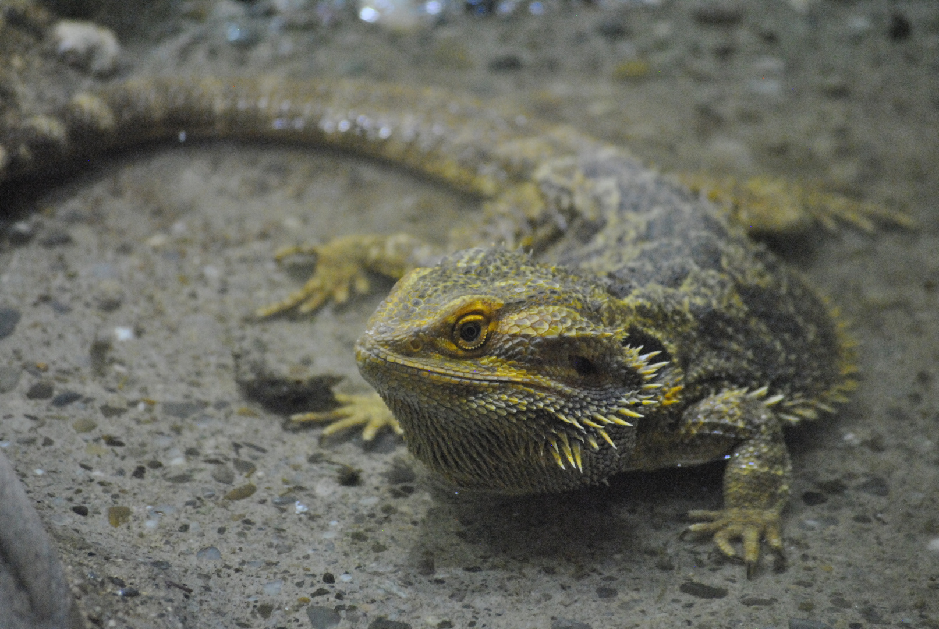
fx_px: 7835
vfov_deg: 4.6
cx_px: 470
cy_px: 314
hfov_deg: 6.9
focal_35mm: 300
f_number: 5.6
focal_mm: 200
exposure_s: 1/60
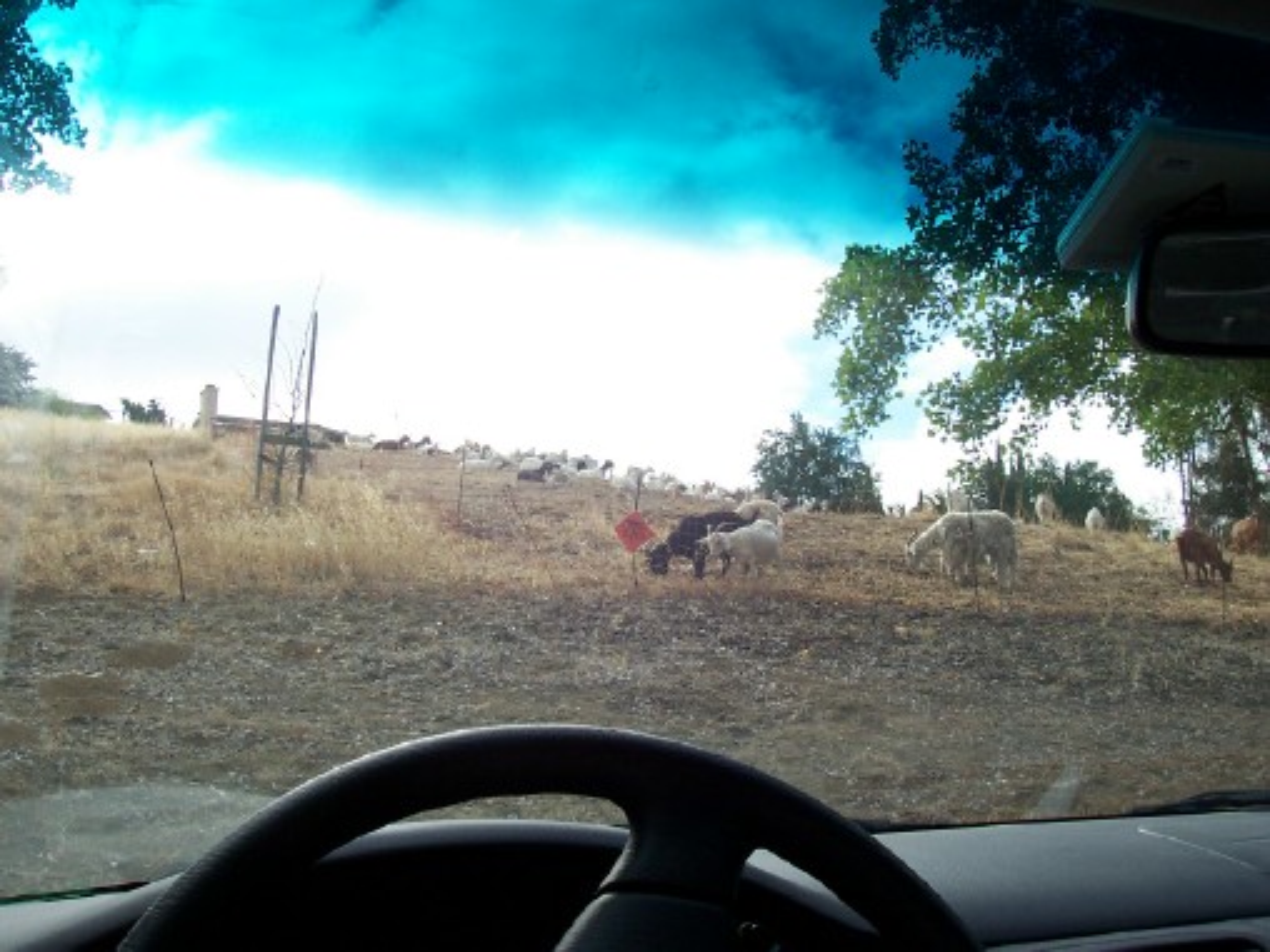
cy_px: 476
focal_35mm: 37
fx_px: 1357
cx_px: 635
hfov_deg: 50.1
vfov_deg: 38.7
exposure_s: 1/180
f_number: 5.6
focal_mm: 5.6
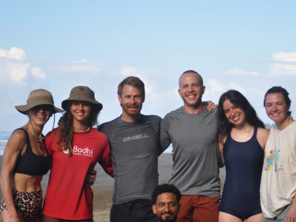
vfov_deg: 11.1
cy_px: 149
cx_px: 187
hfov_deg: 14.7
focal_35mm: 134
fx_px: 1145
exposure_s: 1/1000
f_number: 4
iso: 200
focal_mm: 55
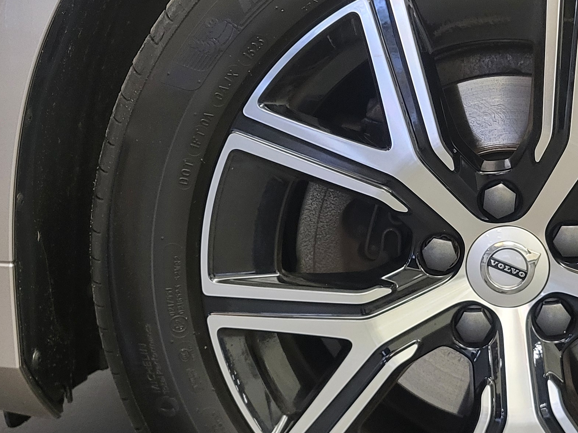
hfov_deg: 28.6
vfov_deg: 22.3
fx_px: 1102
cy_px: 219
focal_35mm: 66
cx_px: 482
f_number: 1.8
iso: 500
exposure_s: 1/50
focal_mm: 5.4
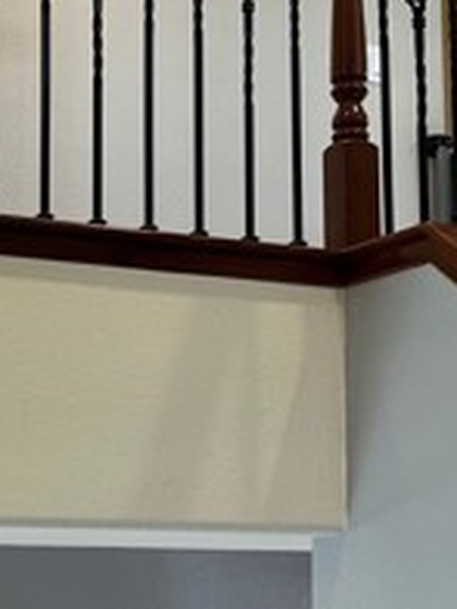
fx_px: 1496
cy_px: 332
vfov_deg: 23.0
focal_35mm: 85
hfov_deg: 17.1
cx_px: 37
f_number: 1.6
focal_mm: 5.1
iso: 80
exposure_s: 1/60
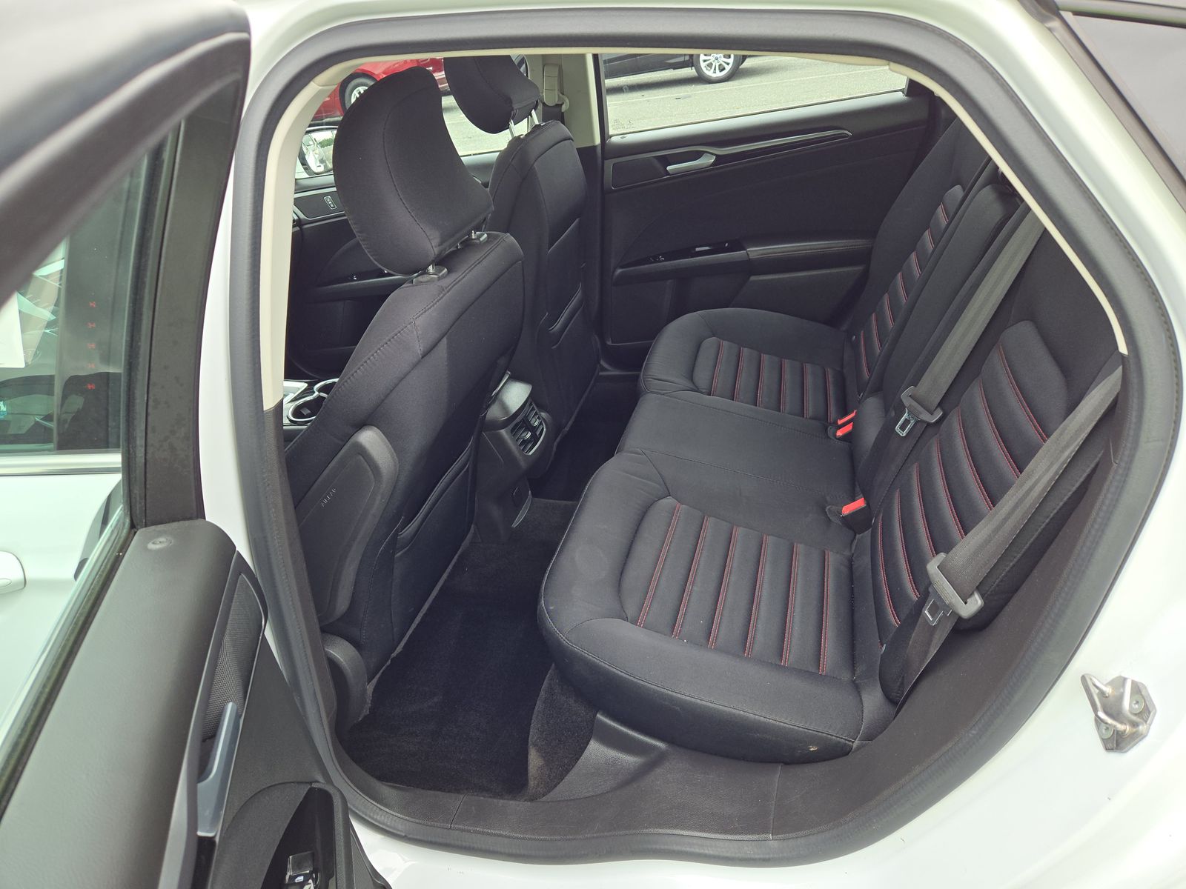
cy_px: 444
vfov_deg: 58.9
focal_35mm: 23
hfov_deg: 73.9
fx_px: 788
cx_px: 593
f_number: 1.8
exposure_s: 1/125
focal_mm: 5.4
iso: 25
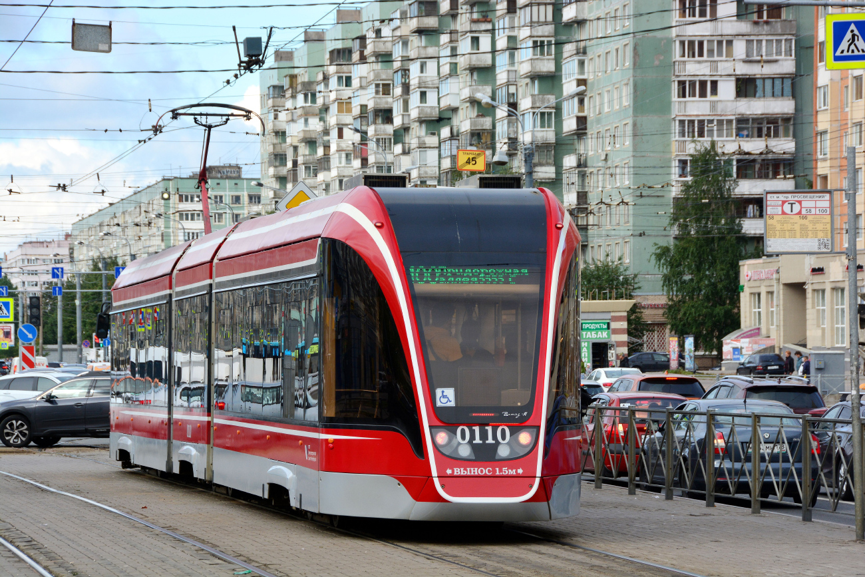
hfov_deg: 14.4
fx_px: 3424
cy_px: 288
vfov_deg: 9.6
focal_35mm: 142
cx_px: 432
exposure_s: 1/250
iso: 220
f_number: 10
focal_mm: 95
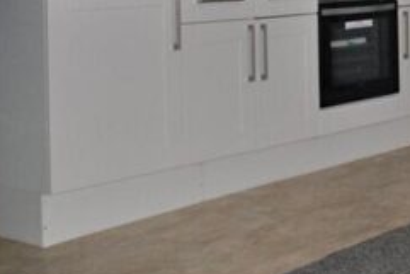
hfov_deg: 19.9
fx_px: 1094
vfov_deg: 13.8
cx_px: 498
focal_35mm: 96
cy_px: -66
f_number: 8
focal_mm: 22
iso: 400
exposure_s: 1/60
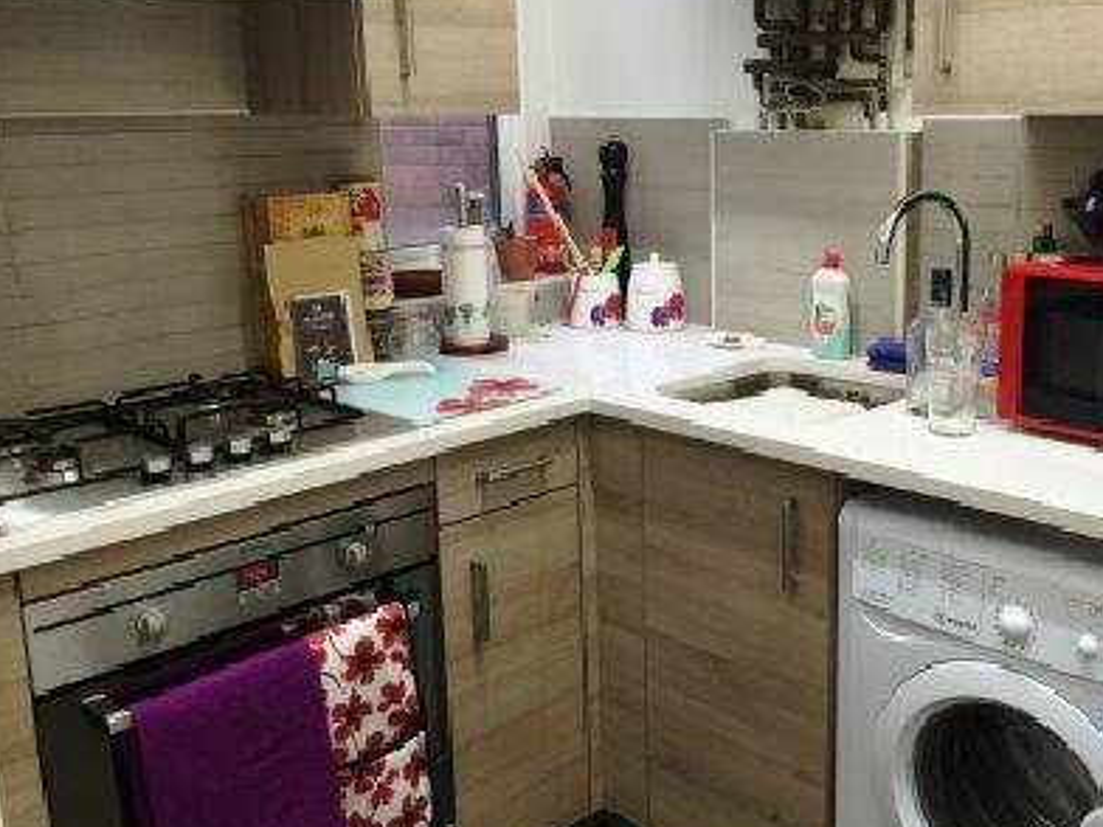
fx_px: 1179
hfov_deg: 49.6
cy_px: 356
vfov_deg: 38.6
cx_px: 692
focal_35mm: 37
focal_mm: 4.15
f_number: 2.2
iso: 50
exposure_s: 1/33
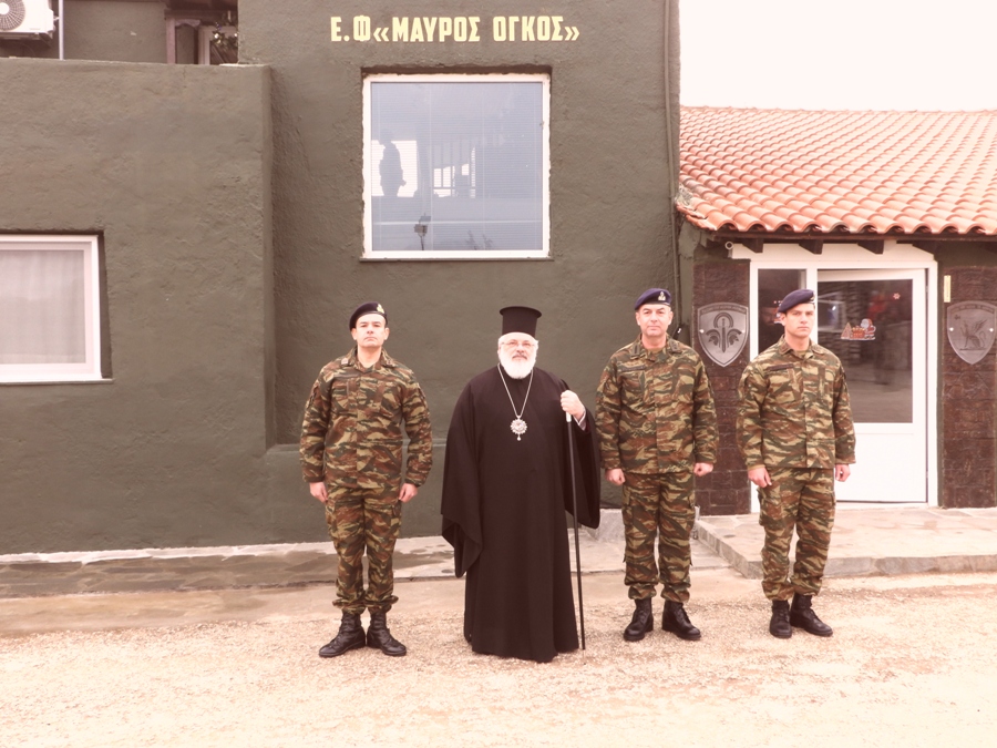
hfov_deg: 52.6
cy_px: 374
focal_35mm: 35
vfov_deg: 40.7
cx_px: 498
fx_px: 1008
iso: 100
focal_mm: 6.3
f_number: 4.5
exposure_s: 1/125
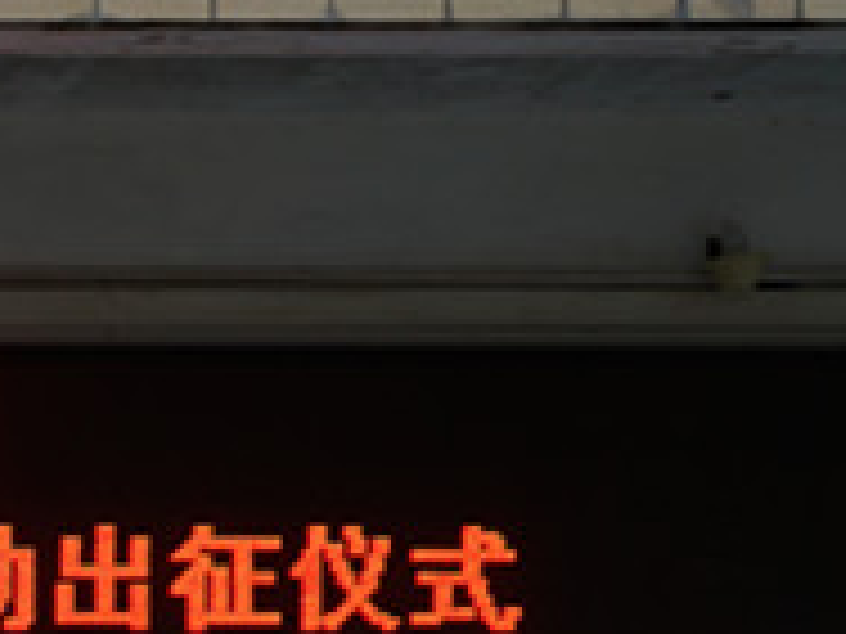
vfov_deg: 10.4
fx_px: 3299
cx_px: -909
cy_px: 1111
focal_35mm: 135
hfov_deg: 12.6
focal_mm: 31
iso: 100
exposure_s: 1/60
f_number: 4
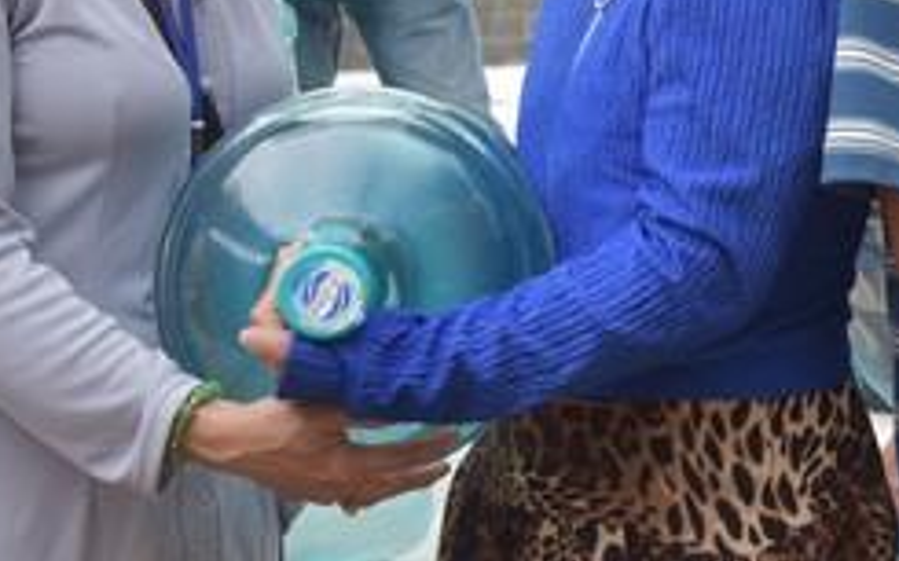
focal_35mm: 108
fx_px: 2645
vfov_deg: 12.0
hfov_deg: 18.7
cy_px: 11
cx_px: 914
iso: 400
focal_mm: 40
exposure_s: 1/125
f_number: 5.6
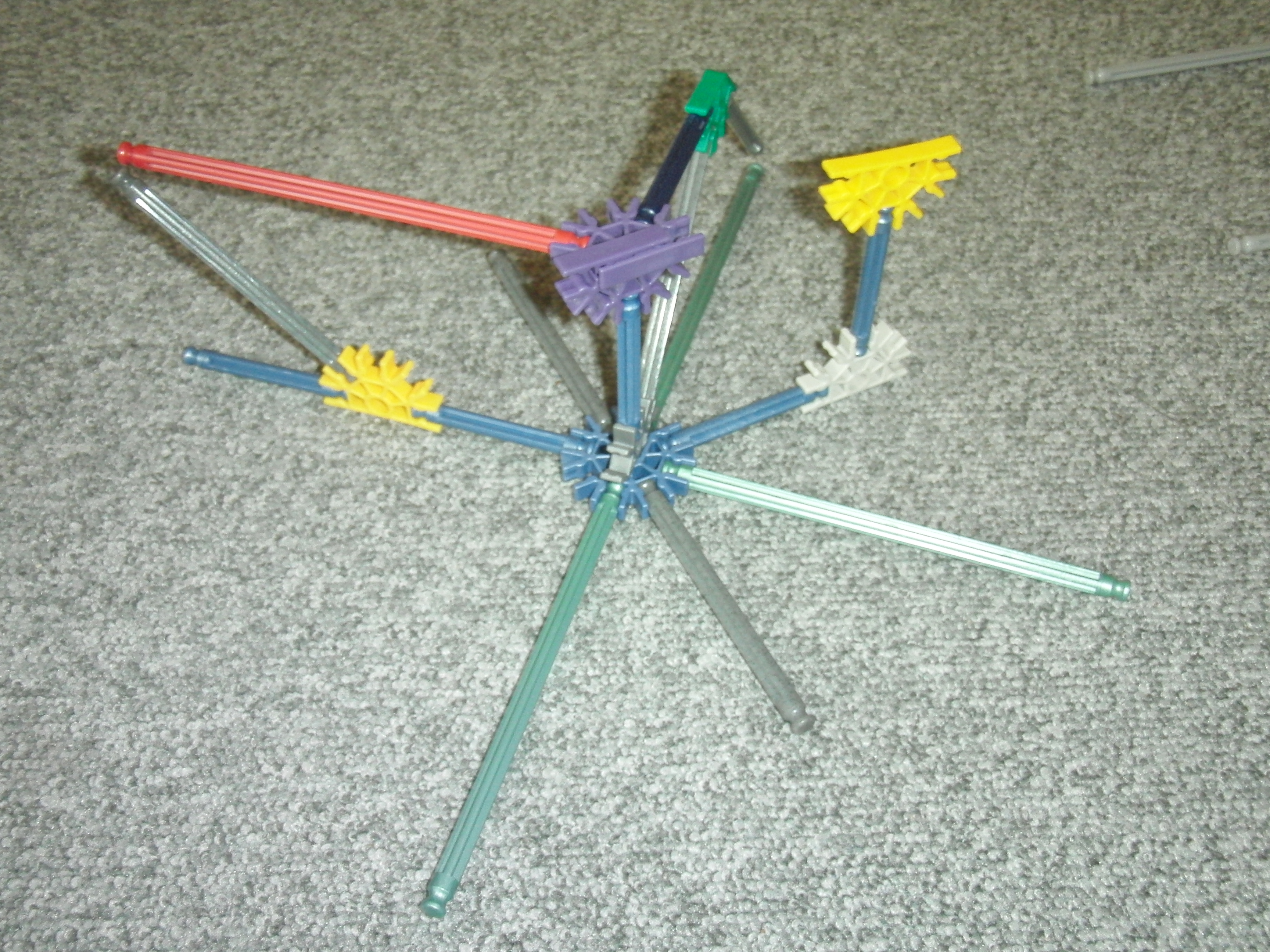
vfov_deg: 37.7
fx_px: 1394
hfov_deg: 49.0
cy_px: 476
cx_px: 635
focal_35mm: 38
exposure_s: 1/40
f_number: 3.9
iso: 250
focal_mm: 6.66
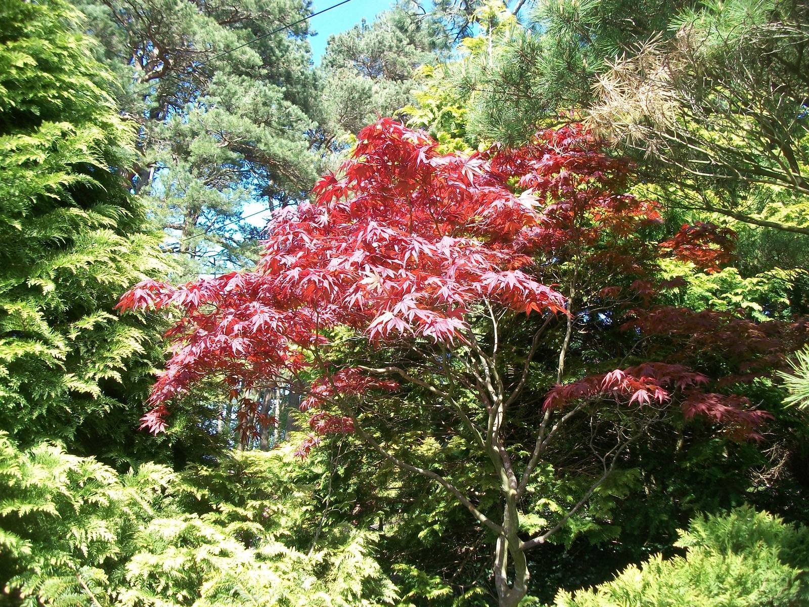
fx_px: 748
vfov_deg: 44.2
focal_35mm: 32
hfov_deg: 56.8
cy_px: 304
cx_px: 404
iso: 80
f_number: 2.9
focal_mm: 5.7
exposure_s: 1/200
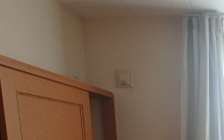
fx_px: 342
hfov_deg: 30.6
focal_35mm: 56
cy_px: 203
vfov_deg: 20.3
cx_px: 270
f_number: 3.5
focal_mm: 3.7
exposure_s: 1/125
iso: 125
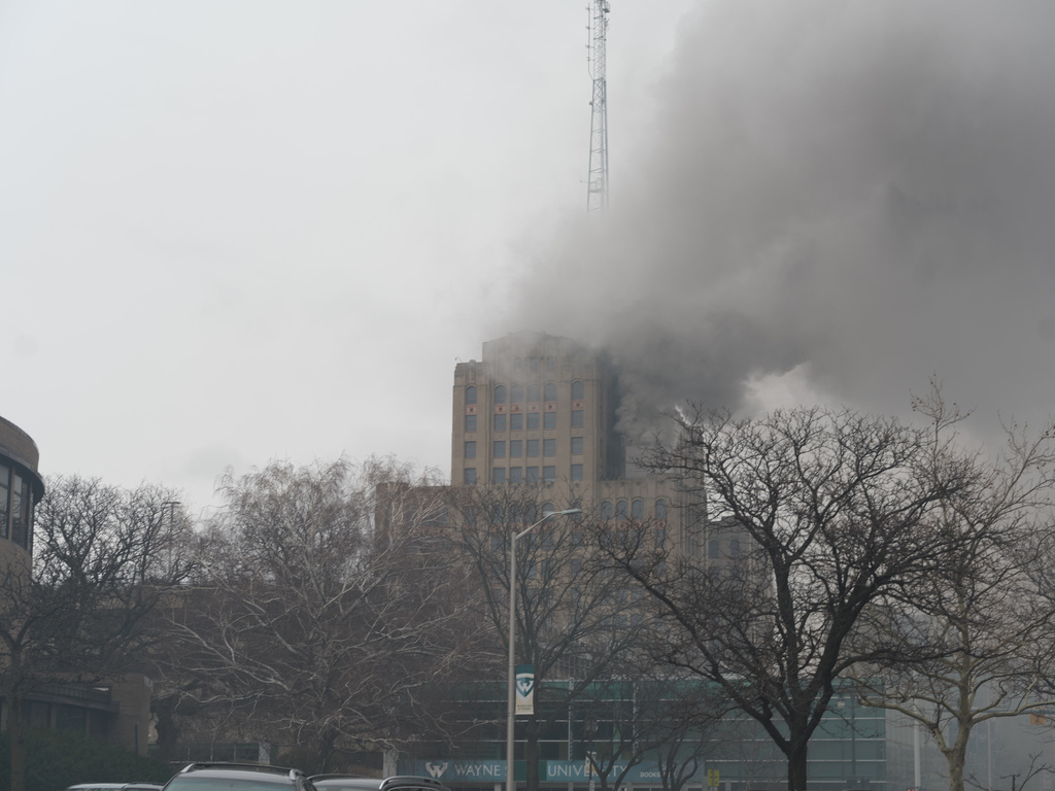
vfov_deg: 18.7
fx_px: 2408
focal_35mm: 79
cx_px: 528
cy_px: 396
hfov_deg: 24.7
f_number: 7.1
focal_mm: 100
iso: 80
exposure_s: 1/80
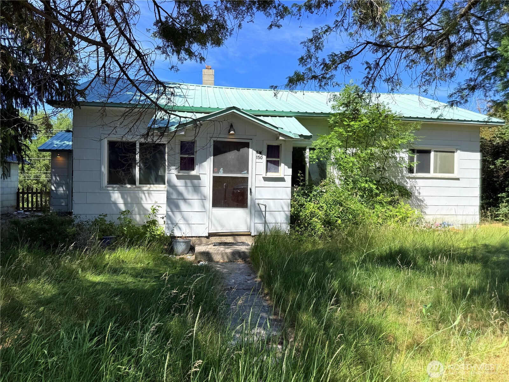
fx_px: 353
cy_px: 191
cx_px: 254
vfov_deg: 56.8
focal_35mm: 24
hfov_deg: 71.6
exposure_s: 1/2907
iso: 80
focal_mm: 6.76
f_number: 1.78
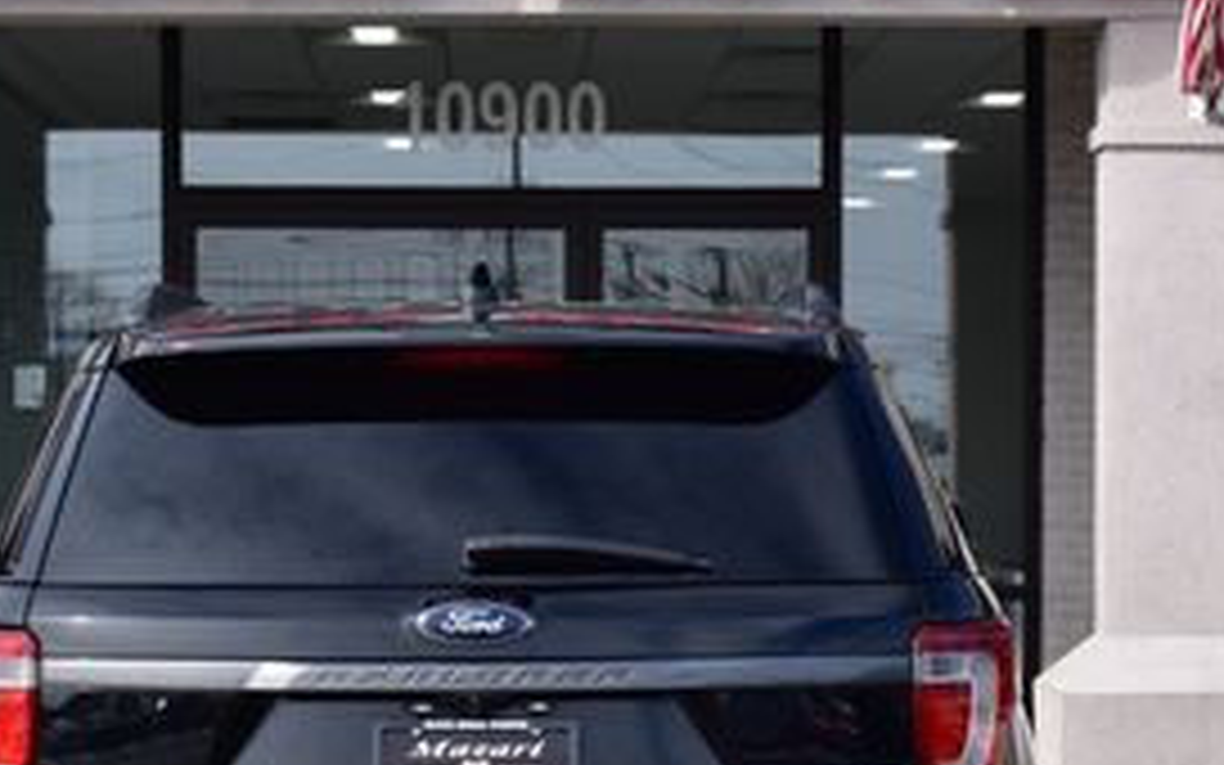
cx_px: 598
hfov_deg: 20.0
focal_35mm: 104
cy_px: 572
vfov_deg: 12.5
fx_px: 3476
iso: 400
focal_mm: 29
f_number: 11
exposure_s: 1/400
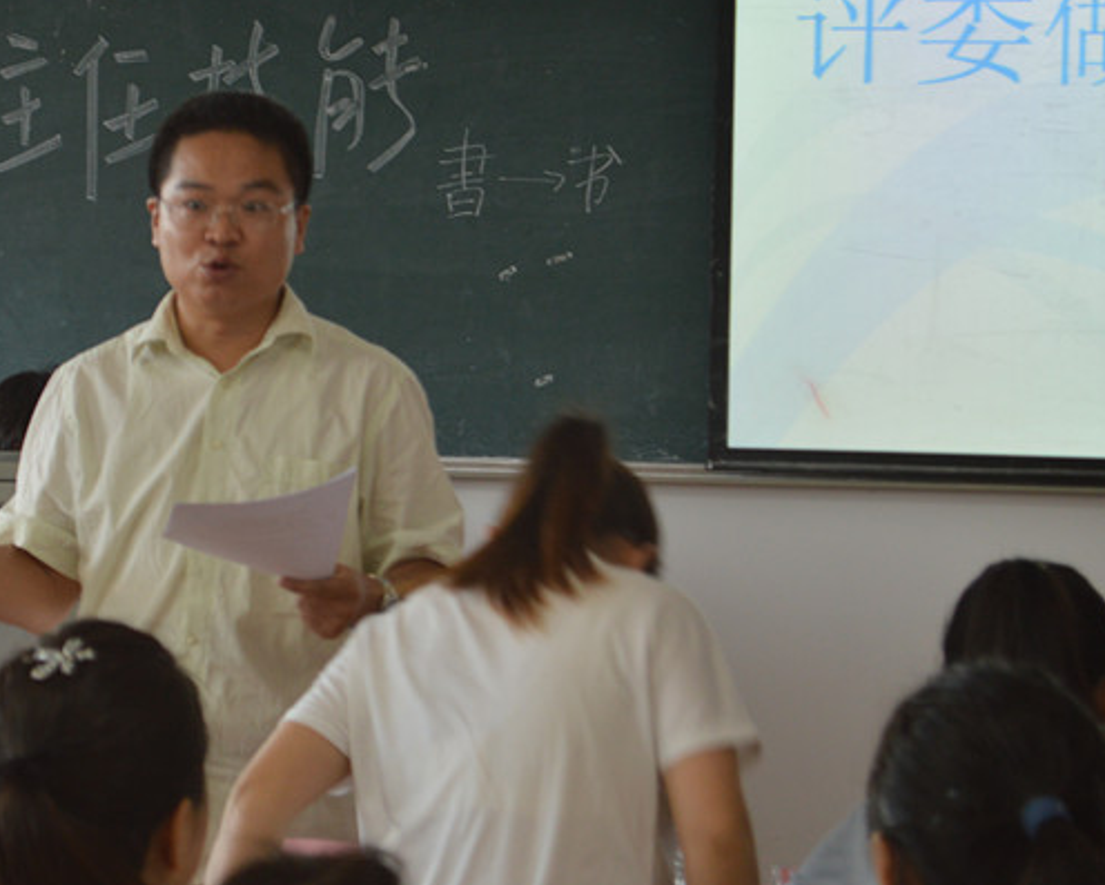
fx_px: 4081
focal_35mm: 125
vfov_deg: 12.4
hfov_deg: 15.4
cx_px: 365
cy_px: 333
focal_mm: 55
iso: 400
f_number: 5.6
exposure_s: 1/25
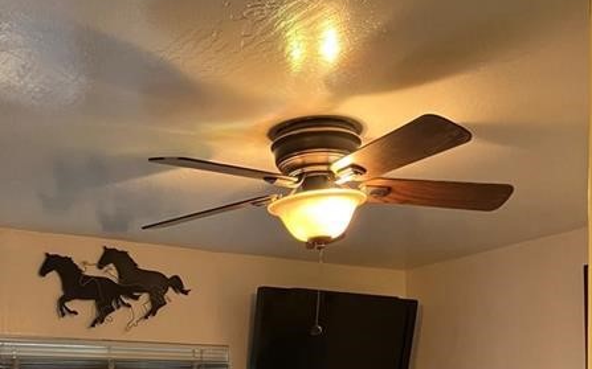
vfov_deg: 22.7
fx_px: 823
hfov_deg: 39.3
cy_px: 475
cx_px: 222
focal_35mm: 51
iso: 250
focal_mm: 3.99
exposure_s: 1/60
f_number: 1.8
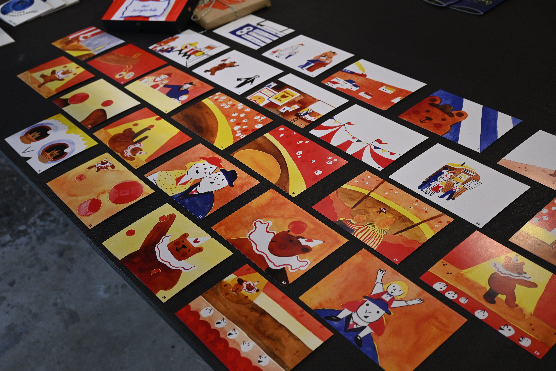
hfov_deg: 52.2
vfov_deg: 36.2
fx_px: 568
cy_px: 186
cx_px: 278
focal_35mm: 37
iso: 360
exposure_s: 1/250
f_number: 4.2
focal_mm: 24.5
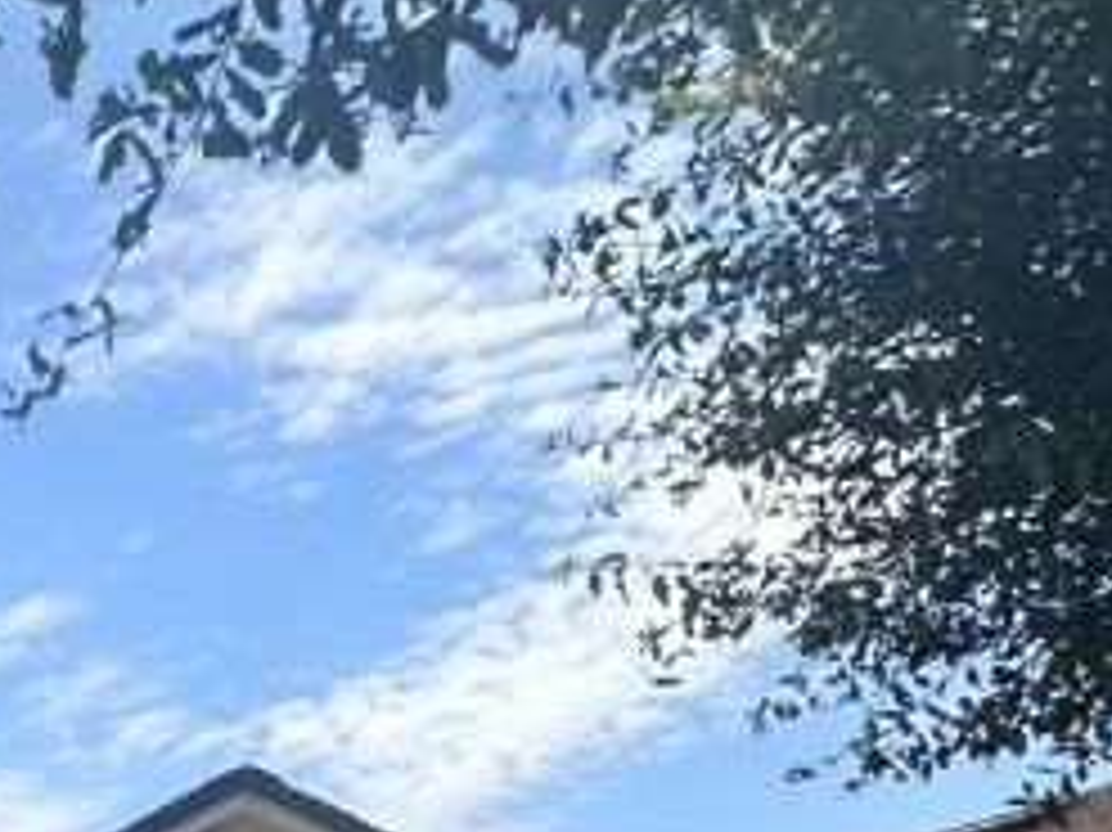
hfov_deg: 21.5
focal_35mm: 58
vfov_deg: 19.8
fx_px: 1862
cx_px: -891
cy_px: 1417
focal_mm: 2.22
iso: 40
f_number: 2.2
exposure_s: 1/1289
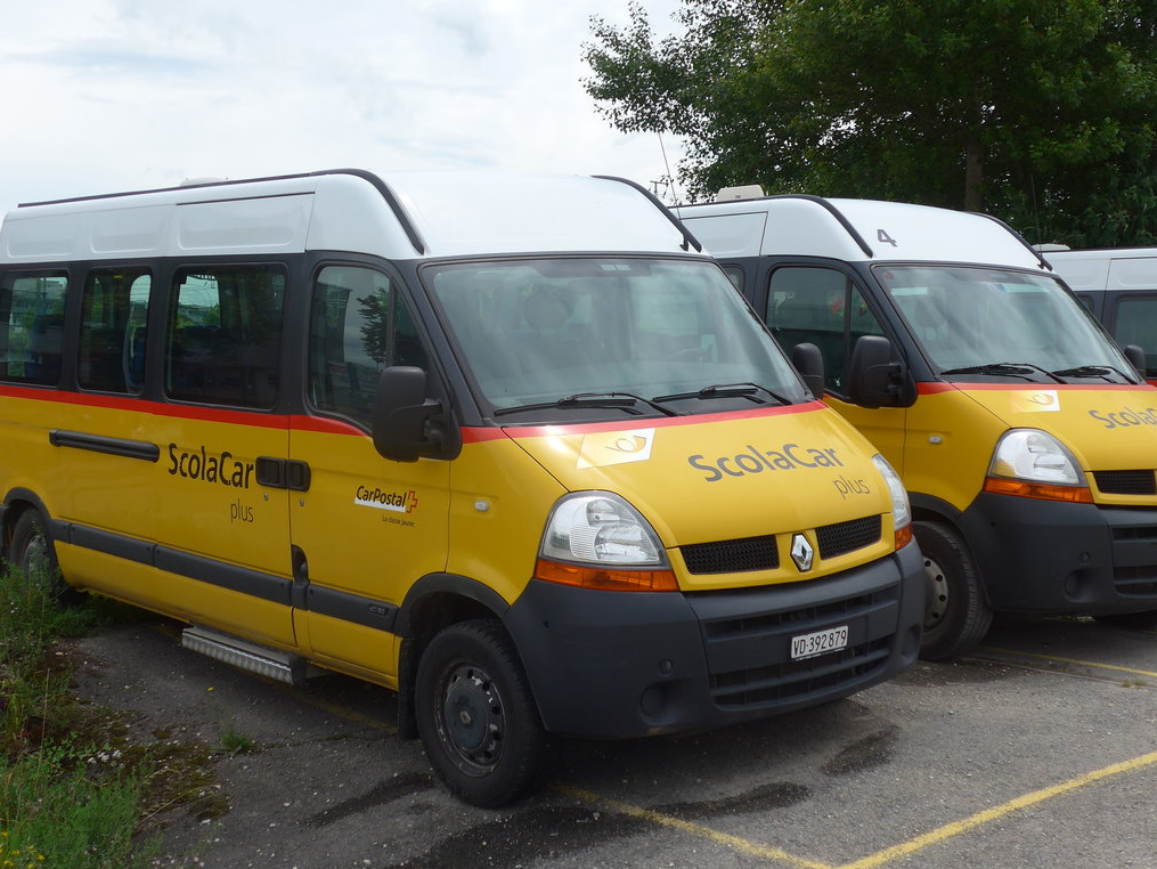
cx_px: 522
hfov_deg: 36.8
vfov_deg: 28.0
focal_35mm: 52
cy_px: 368
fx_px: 1739
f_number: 2.8
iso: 80
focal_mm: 9
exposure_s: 1/2000
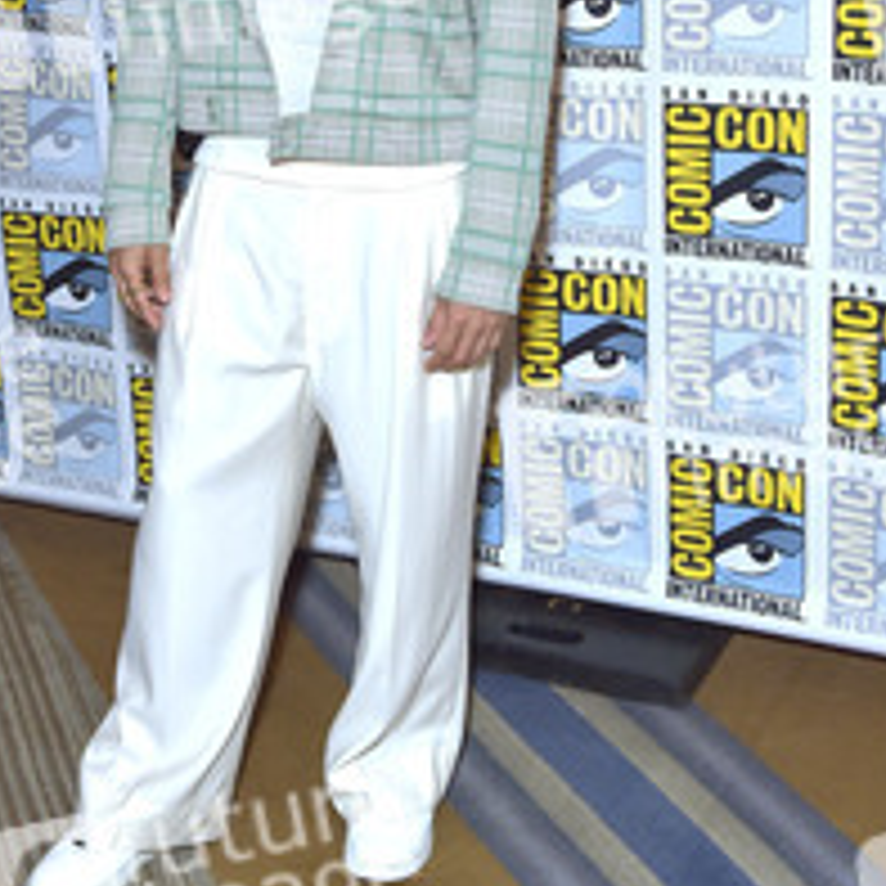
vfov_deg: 24.7
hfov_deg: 24.9
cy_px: 207
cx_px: 322
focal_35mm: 69
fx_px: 1998
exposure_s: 1/250
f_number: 6.3
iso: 1000
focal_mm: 40
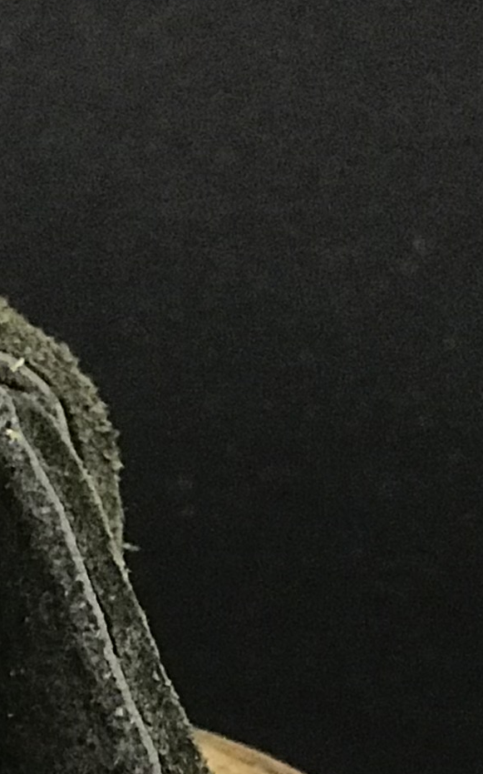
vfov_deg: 7.9
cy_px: 960
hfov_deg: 4.8
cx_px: -934
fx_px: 5520
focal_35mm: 262
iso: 160
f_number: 2.8
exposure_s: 1/50
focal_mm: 6.6
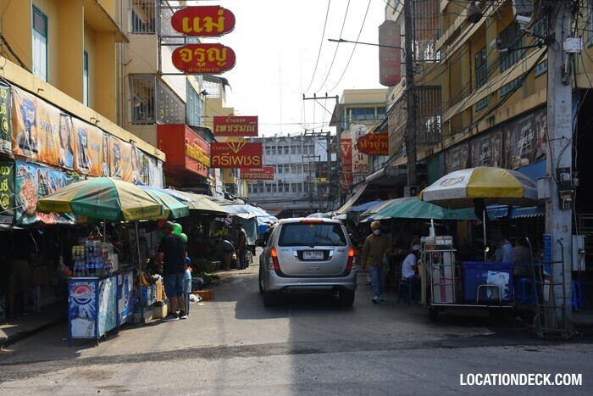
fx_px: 741
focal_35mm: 45
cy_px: 198
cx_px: 296
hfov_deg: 43.6
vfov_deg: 29.9
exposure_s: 1/400
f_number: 8
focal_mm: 30
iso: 250
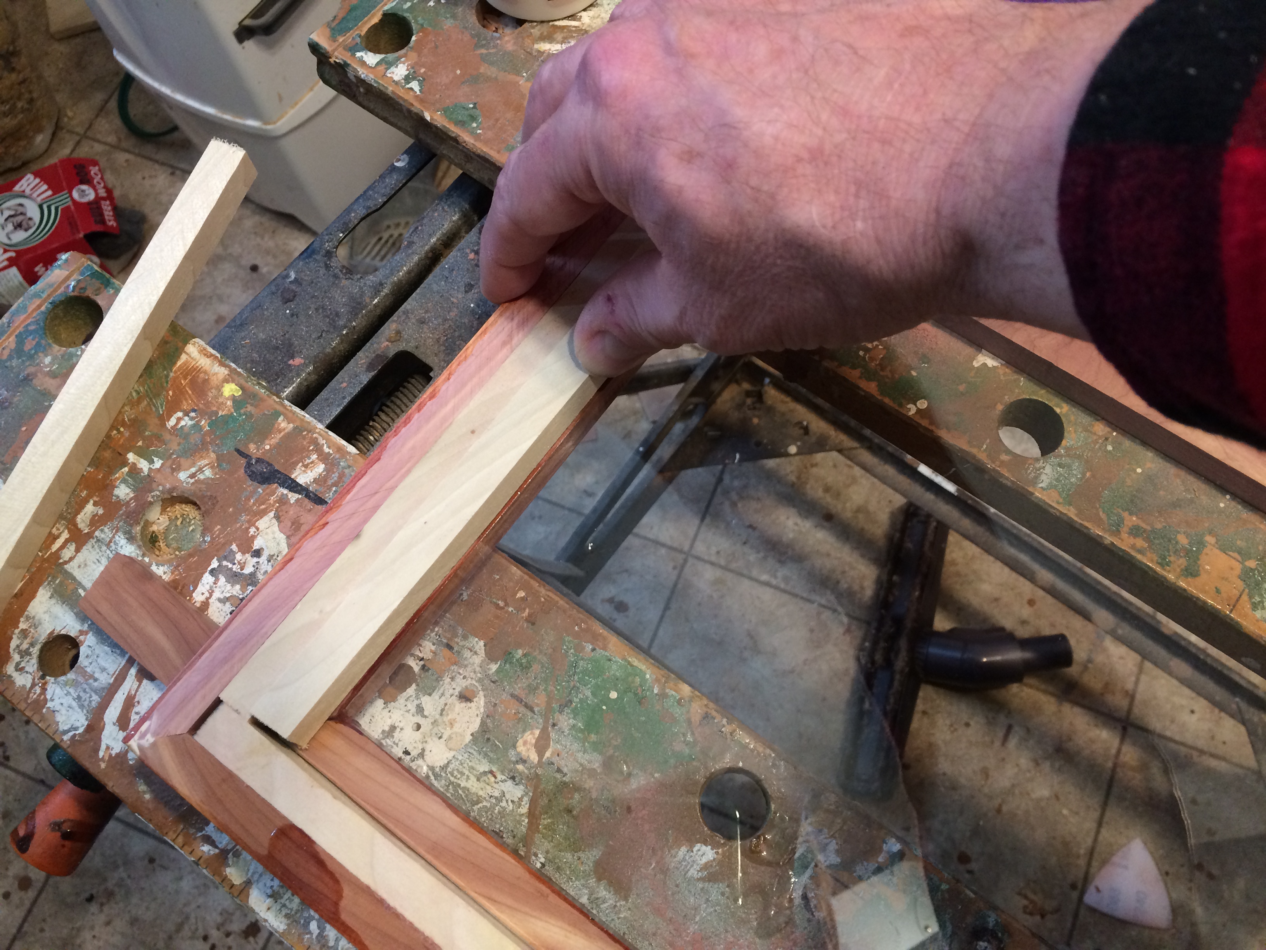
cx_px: 633
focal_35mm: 29
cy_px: 475
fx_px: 1061
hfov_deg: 61.7
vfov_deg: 48.2
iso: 125
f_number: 2.2
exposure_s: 1/30
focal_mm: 4.15
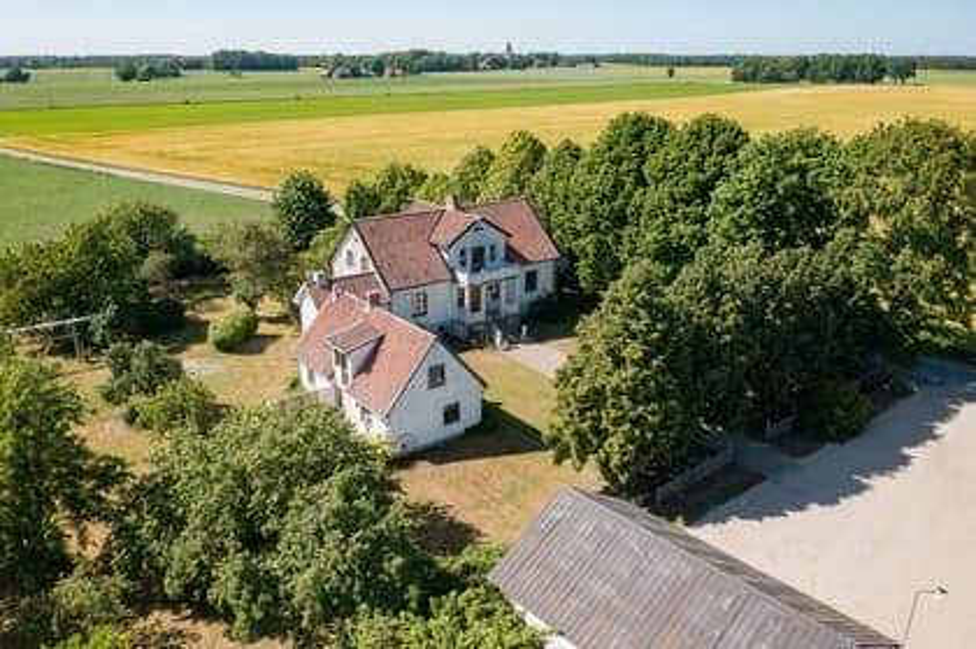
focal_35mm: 28
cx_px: 488
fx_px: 758
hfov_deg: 65.5
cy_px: 324
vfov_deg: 46.3
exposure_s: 1/500
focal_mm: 10.26
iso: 200
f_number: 5.6
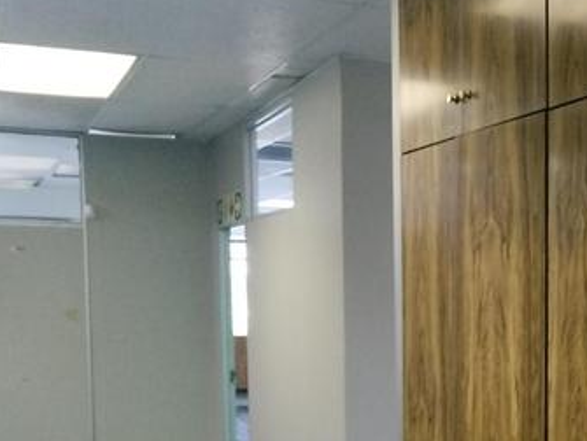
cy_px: 397
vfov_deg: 23.1
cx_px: 527
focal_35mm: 62
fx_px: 1052
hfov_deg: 29.9
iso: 1389
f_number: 1.8
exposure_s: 1/100
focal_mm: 4.7
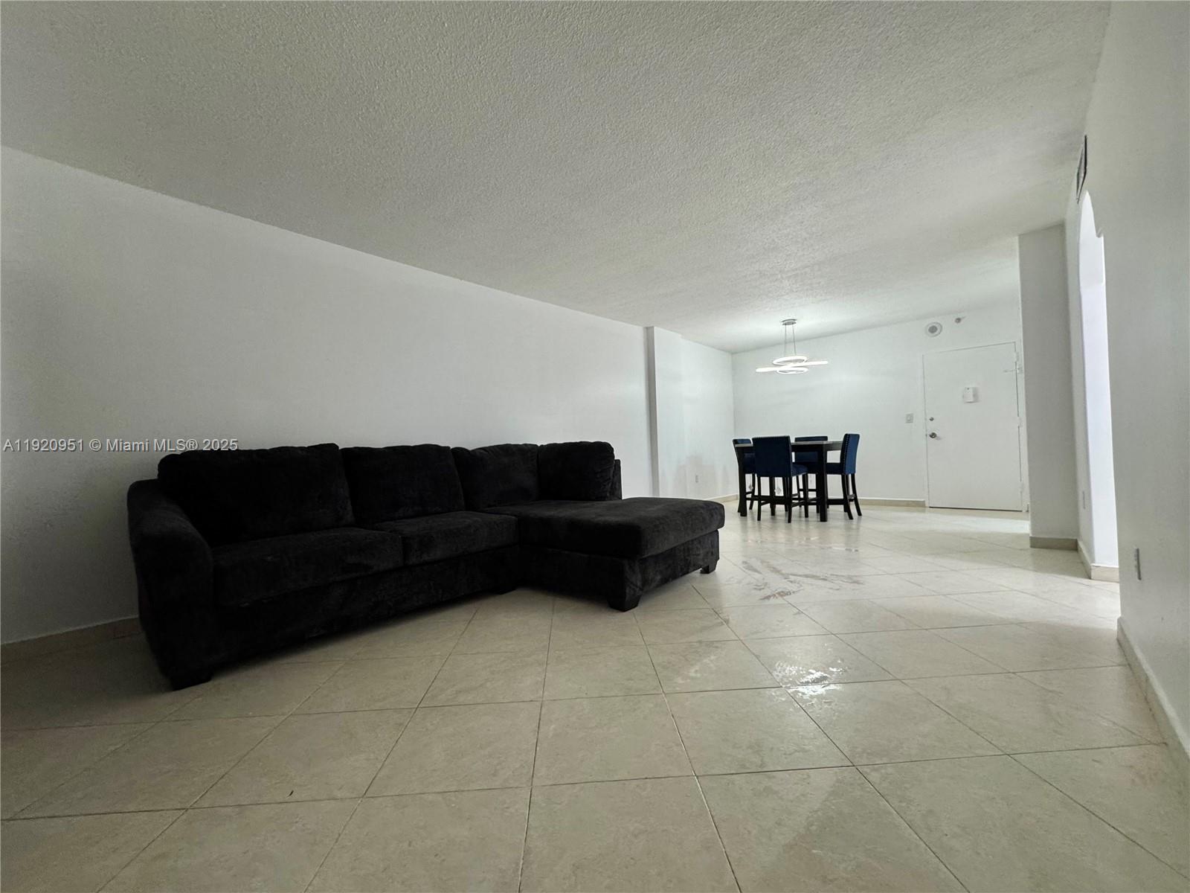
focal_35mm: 14
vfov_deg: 85.7
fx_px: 481
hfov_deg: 102.1
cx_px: 595
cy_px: 446
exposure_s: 1/60
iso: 200
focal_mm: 2.22
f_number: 2.2
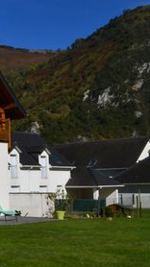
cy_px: 130
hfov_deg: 16.9
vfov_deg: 34.4
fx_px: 432
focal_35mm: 61
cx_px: -106
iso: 320
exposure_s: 1/500
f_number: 11
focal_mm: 18
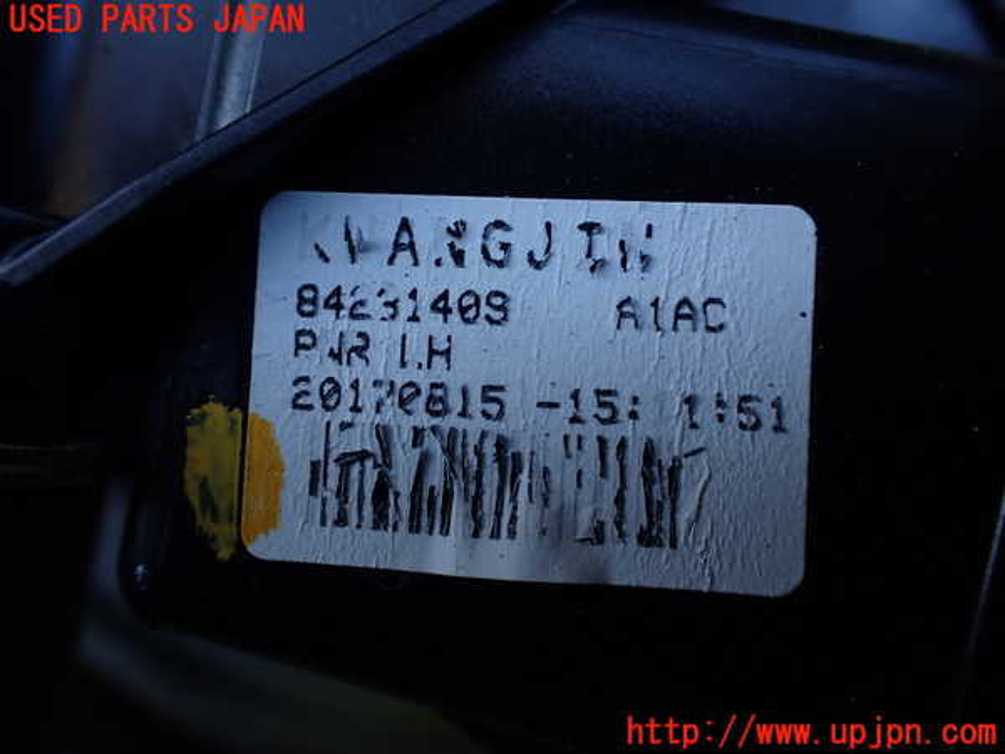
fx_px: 871
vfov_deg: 46.8
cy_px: 377
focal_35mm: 30
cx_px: 502
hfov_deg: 60.0
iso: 160
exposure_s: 1/125
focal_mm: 5.4
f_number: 2.3
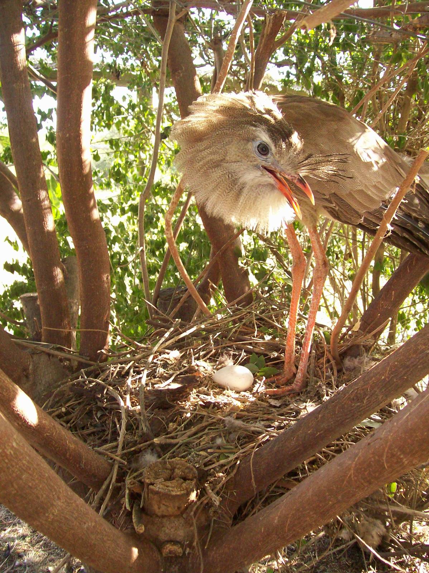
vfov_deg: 51.4
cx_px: 214
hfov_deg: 39.6
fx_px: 596
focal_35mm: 36
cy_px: 286
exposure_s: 1/134
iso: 200
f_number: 2.7
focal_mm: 6
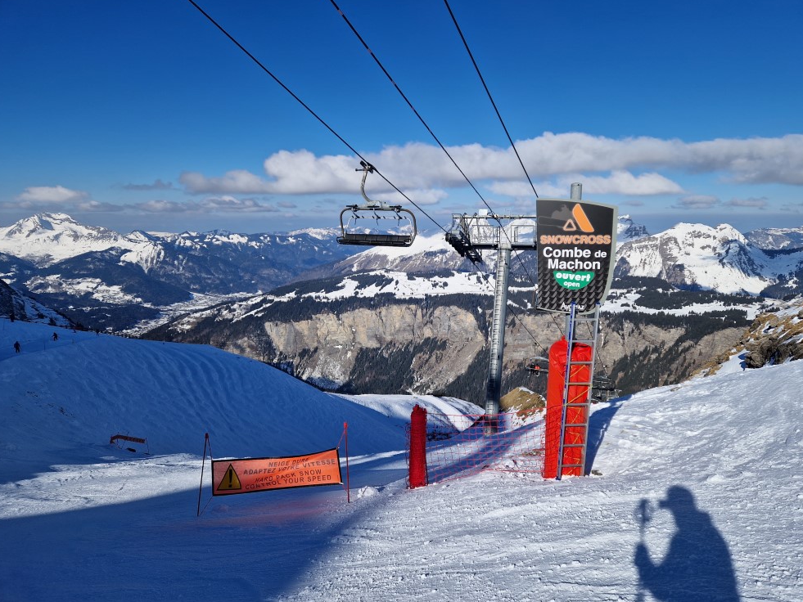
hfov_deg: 71.6
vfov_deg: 56.8
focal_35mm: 24
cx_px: 409
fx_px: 557
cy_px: 292
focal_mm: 5.4
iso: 50
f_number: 1.8
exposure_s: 1/3536
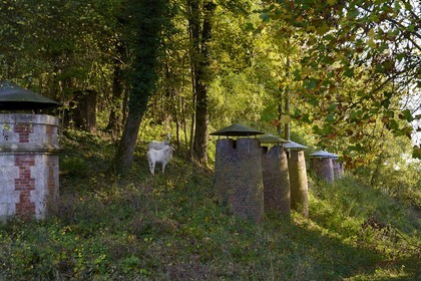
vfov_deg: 19.5
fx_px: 819
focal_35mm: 70
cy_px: 140
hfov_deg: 28.8
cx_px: 210
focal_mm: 70
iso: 400
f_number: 10
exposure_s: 1/100
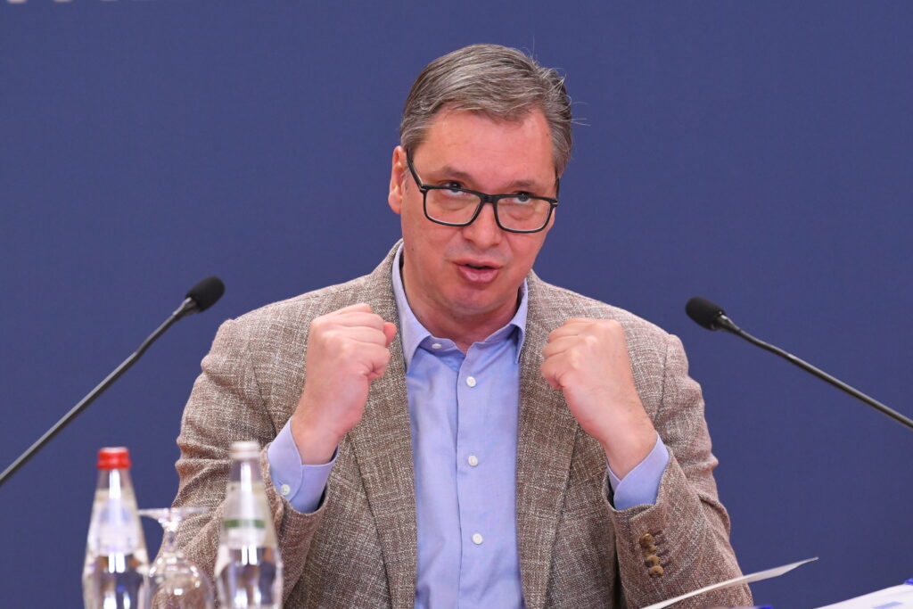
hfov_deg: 10.3
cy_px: 304
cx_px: 456
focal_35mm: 200
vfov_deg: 6.9
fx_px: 5073
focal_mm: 200
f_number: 4
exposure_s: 1/320
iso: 3200
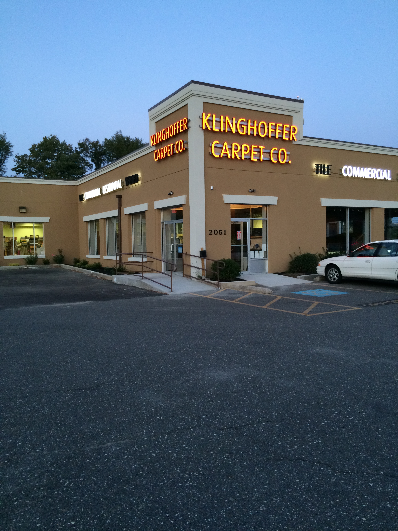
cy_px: 266
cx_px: 199
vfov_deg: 61.7
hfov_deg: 48.2
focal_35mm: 29
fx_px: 445
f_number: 2.2
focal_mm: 4.15
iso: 160
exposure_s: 1/30
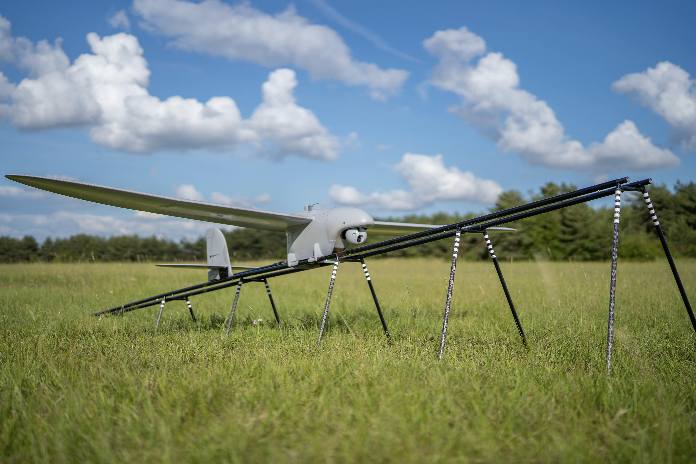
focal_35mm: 50
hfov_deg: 39.6
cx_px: 348
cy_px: 232
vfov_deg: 27.0
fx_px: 967
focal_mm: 50
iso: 100
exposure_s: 1/8000
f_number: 1.4
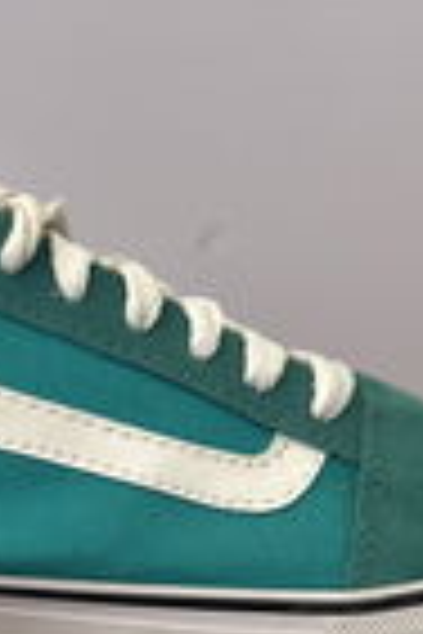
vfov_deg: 18.2
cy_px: 897
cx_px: 0
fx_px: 1798
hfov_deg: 13.2
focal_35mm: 102
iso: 50
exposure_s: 1/1531
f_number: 1.5
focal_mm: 5.7
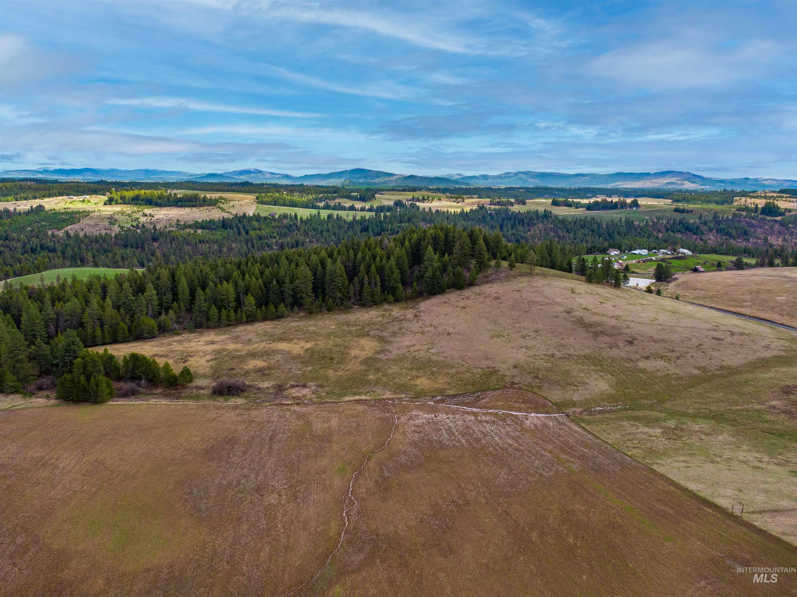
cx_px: 398
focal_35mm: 25
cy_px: 298
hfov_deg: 69.4
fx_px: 575
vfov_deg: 54.9
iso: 100
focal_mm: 4.48
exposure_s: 1/800
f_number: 2.8
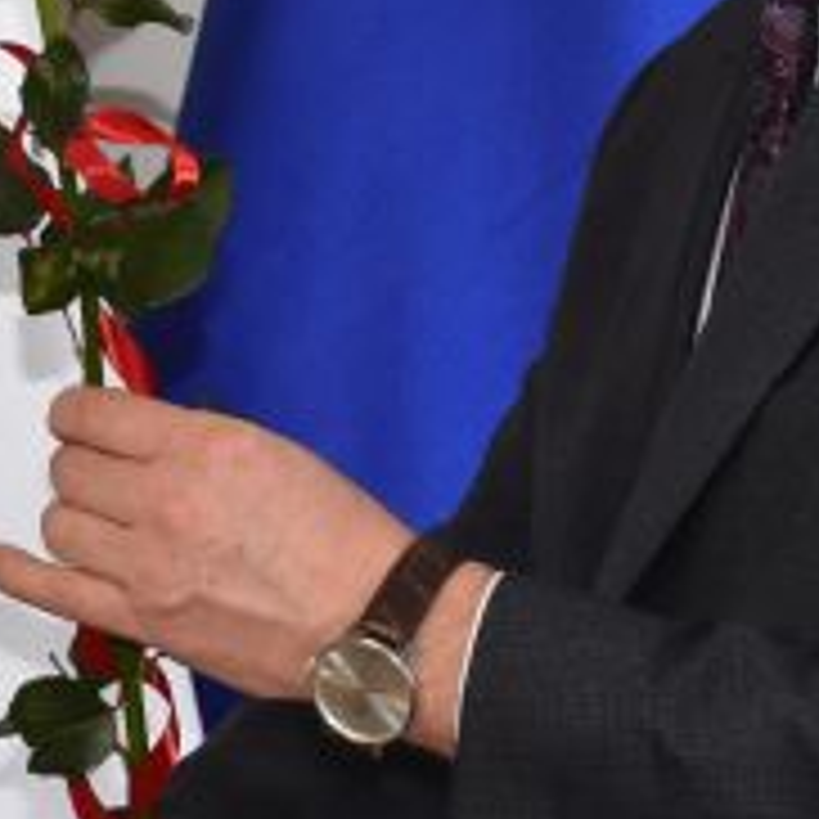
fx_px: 5728
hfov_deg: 8.1
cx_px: -108
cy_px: 171
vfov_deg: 8.2
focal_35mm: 214
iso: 1600
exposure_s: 1/125
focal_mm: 34
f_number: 5.6
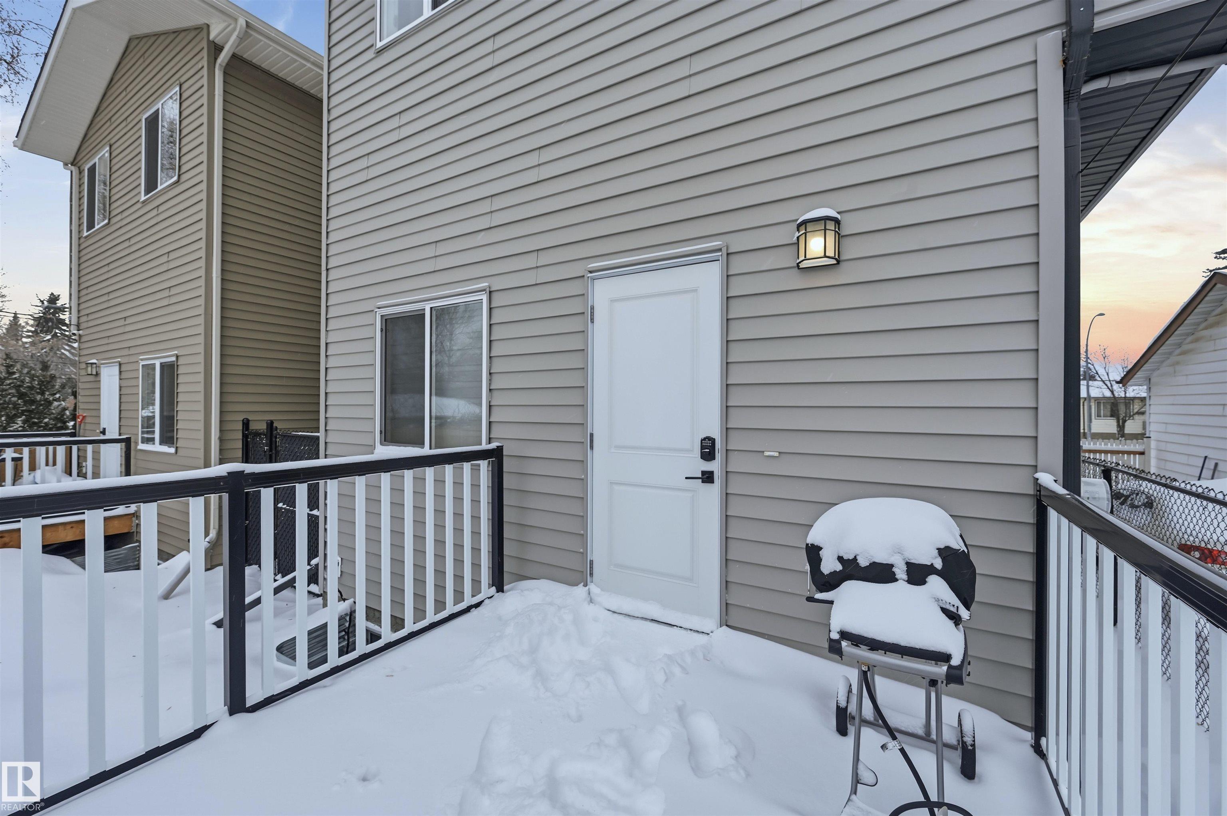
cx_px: 614
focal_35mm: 14
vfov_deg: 81.1
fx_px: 477
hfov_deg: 104.3
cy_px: 408
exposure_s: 1/1000
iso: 100
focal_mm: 14
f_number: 8
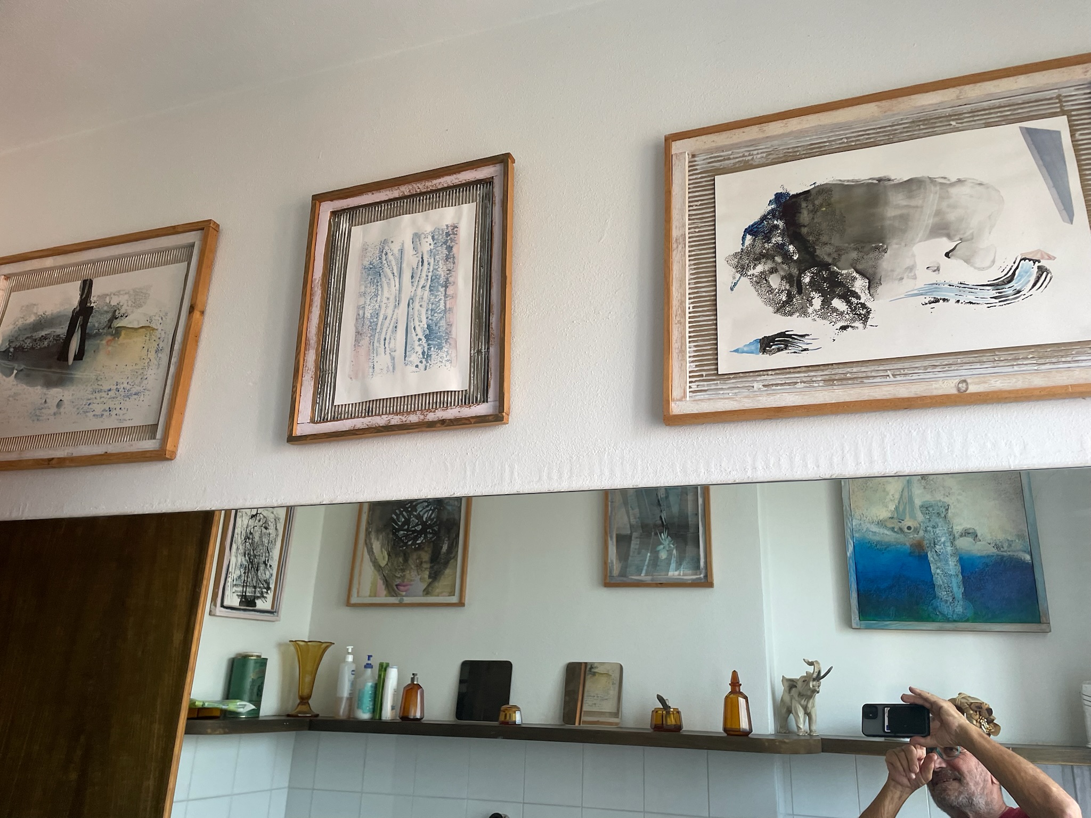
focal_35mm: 26
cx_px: 546
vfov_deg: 53.1
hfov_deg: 67.3
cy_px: 409
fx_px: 819
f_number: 1.6
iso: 125
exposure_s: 1/109
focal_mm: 4.2
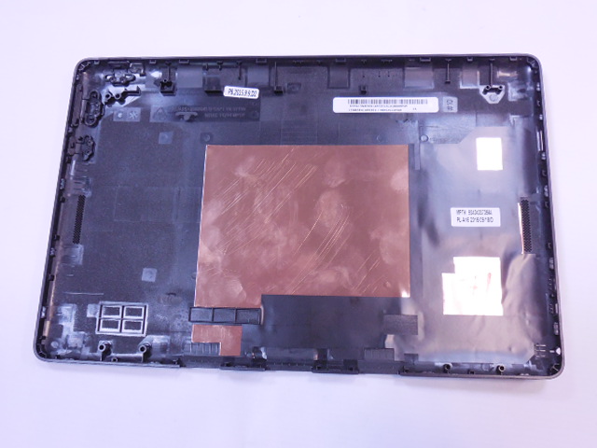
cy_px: 224
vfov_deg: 41.8
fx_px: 586
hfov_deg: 54.0
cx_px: 298
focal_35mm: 34
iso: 800
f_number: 3.9
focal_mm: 6
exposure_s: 1/50
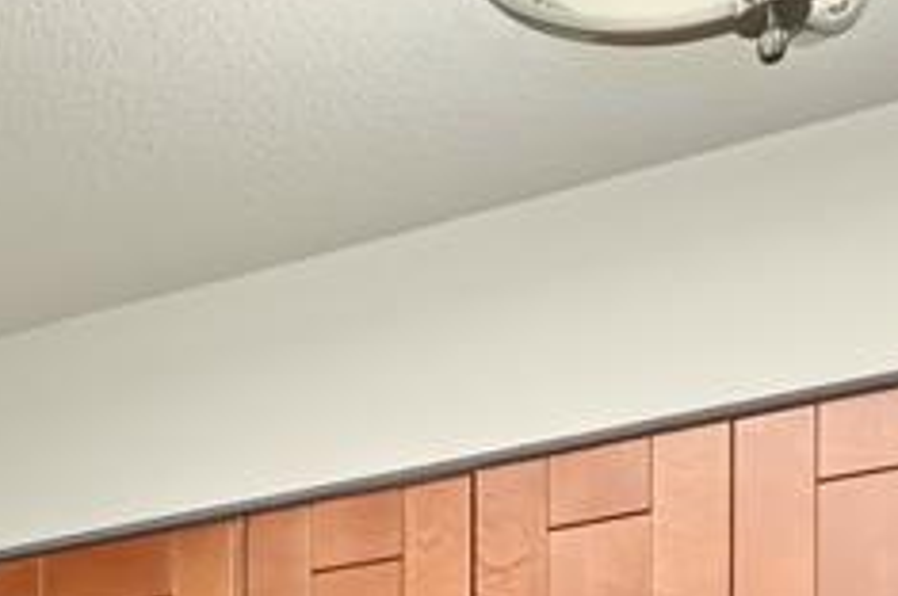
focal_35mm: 74
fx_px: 1843
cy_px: 1247
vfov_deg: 14.6
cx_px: -31
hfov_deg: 25.8
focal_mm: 17
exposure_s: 1/1.67
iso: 800
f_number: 8
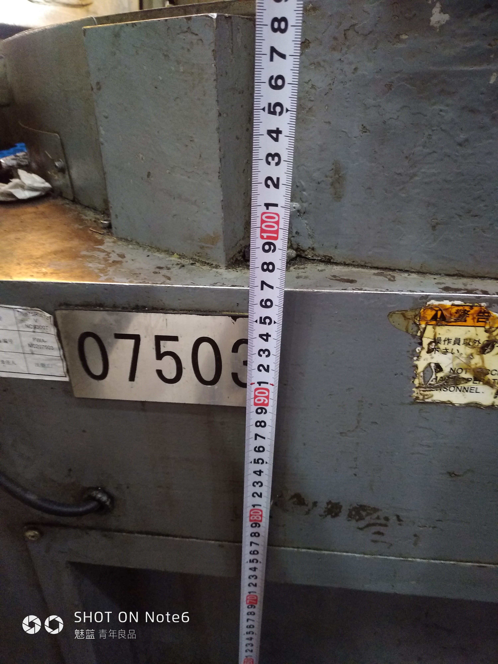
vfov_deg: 71.6
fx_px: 460
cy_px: 332
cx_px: 249
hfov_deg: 56.8
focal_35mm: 24
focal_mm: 3.94
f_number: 1.9
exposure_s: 1/25
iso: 751
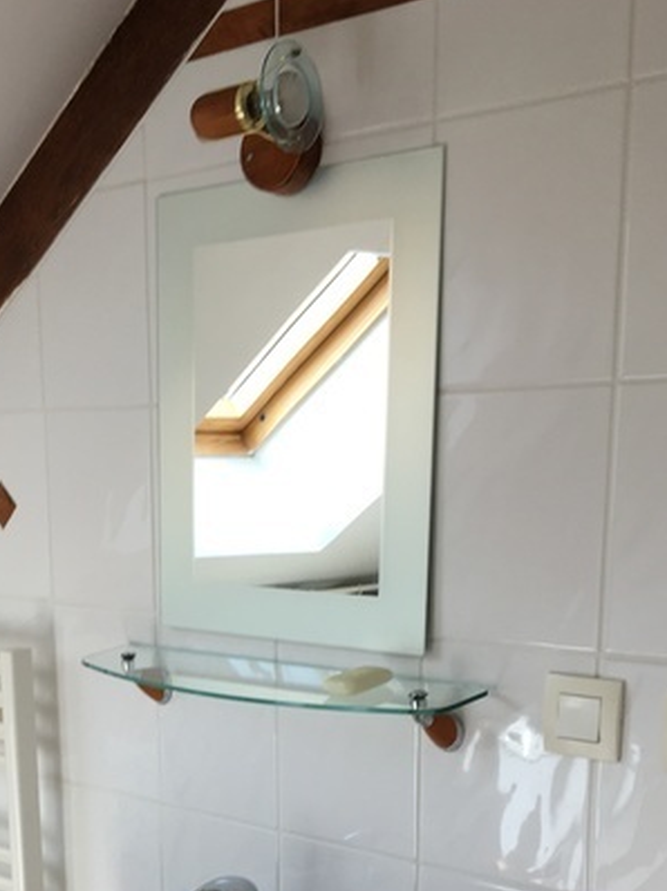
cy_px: 808
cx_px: 112
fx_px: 1440
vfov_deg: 32.6
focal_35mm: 56
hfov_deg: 25.5
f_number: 2.2
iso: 25
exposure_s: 1/50
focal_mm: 4.15
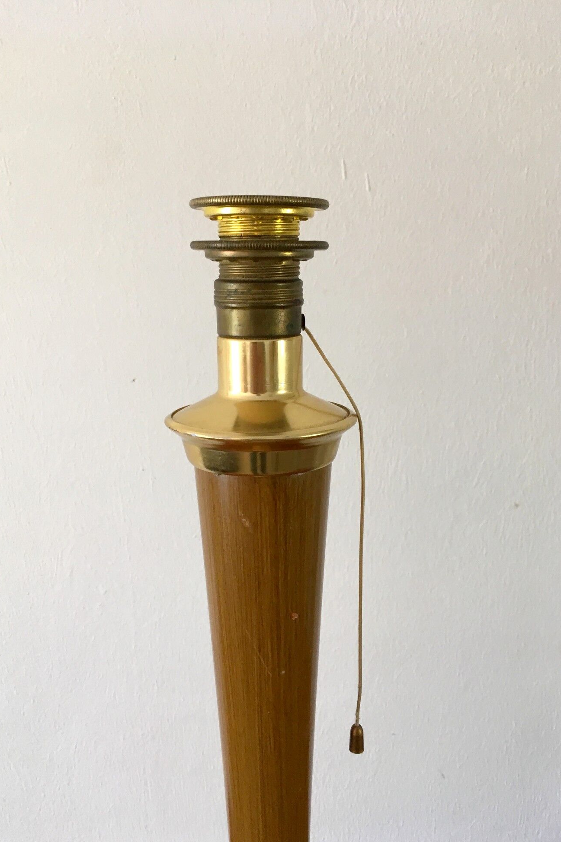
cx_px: 257
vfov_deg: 60.3
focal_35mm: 31
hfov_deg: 42.3
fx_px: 725
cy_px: 432
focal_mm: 4.15
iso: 50
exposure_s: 1/33
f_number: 2.2
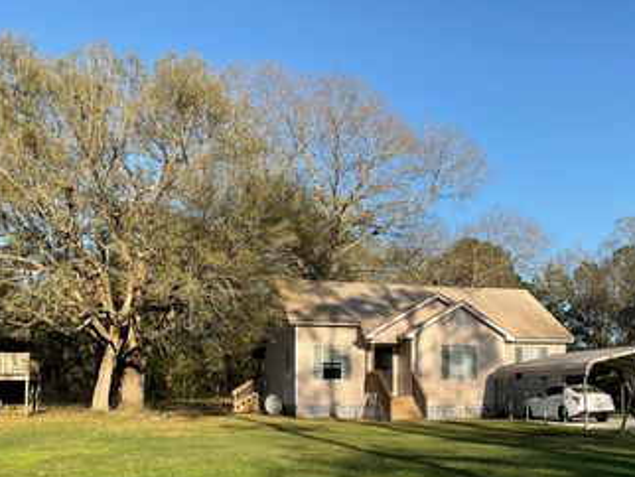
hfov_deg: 41.3
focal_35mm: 45
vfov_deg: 31.8
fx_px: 826
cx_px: 444
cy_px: 334
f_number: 1.8
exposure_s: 1/1279
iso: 16
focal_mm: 3
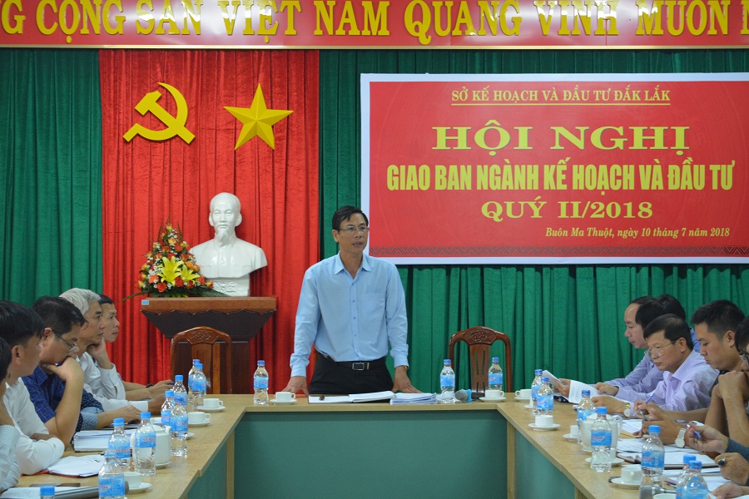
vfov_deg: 18.9
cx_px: 374
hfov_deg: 28.1
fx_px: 1498
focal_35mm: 72
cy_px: 250
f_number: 5.3
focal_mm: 48
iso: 1600
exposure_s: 1/40
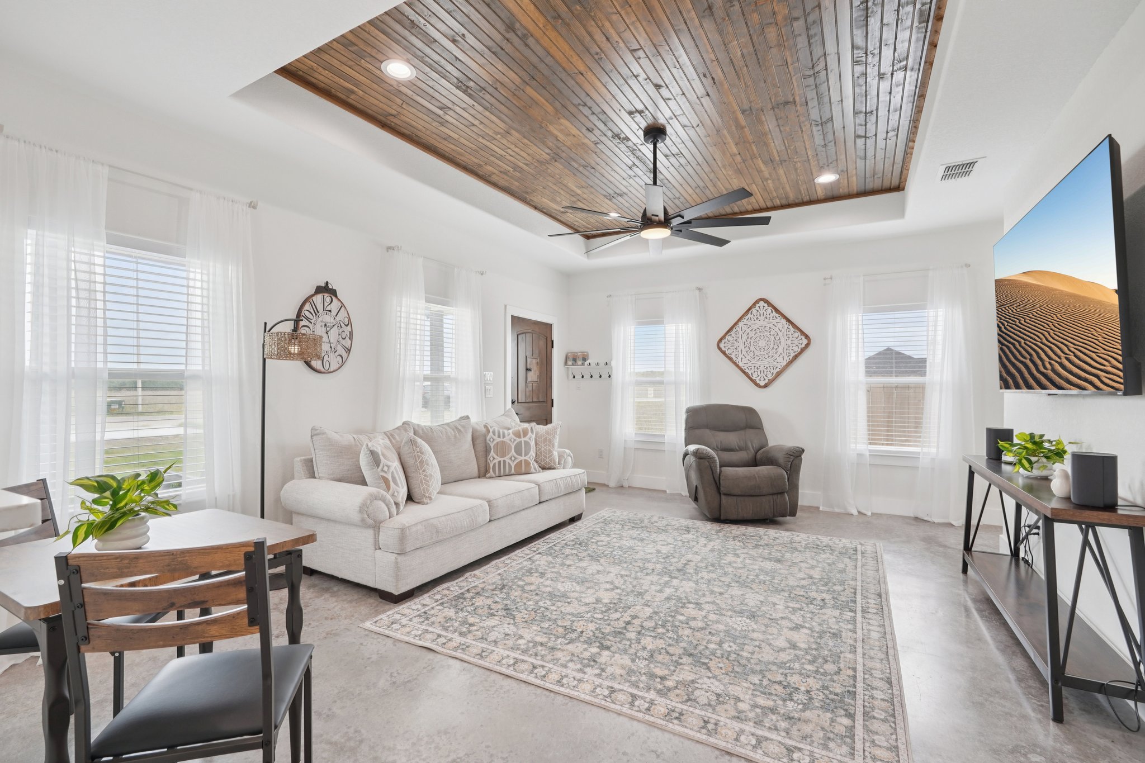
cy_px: 382
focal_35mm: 16
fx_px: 509
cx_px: 572
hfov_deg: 96.7
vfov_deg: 73.7
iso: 200
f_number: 8
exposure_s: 1/30
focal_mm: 16
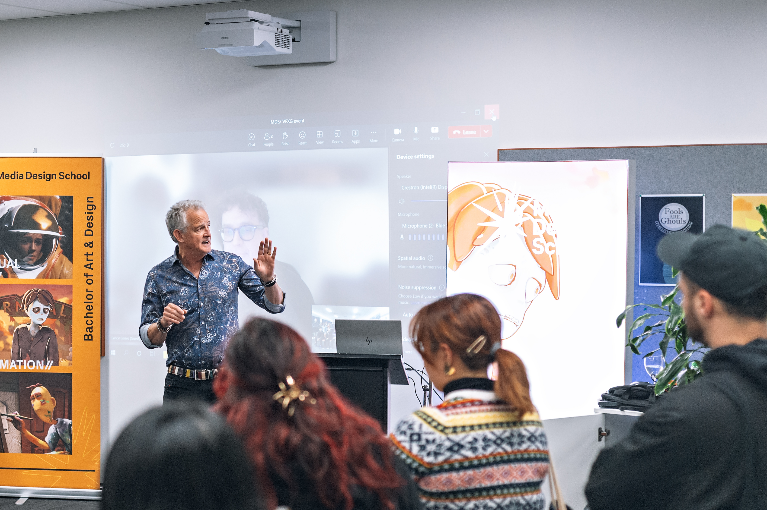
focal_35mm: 74
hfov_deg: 27.1
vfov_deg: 18.4
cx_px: 212
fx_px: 1576
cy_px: 233
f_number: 2.8
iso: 2000
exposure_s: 1/320
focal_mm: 50
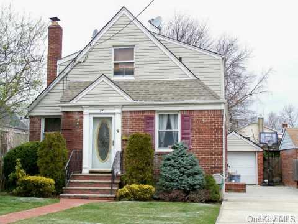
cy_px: 112
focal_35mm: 59
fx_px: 508
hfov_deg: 32.7
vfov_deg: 24.8
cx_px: 149
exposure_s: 1/320
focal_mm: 9.8
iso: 64
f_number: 4.5
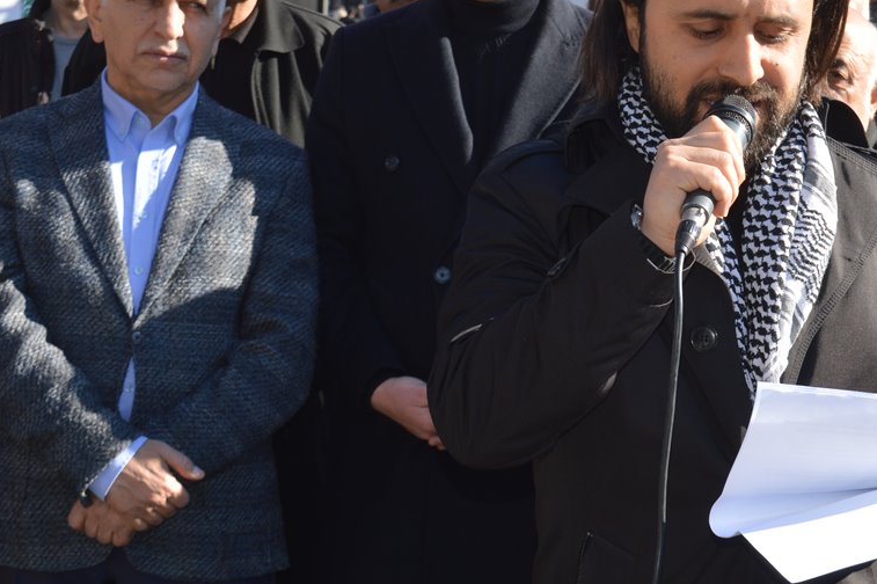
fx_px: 2043
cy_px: 248
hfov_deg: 23.9
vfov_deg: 16.3
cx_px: 701
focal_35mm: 84
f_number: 6.3
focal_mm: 31
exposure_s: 1/200
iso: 100
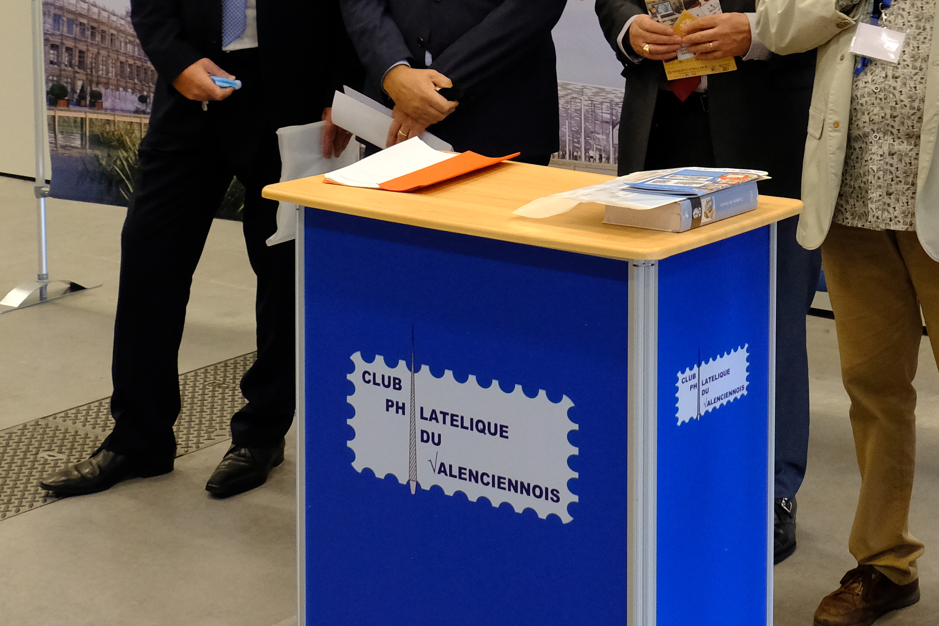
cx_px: 862
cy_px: -49
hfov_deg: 24.8
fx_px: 2060
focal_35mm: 79
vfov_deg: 16.8
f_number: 5
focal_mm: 19
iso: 2000
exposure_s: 1/45
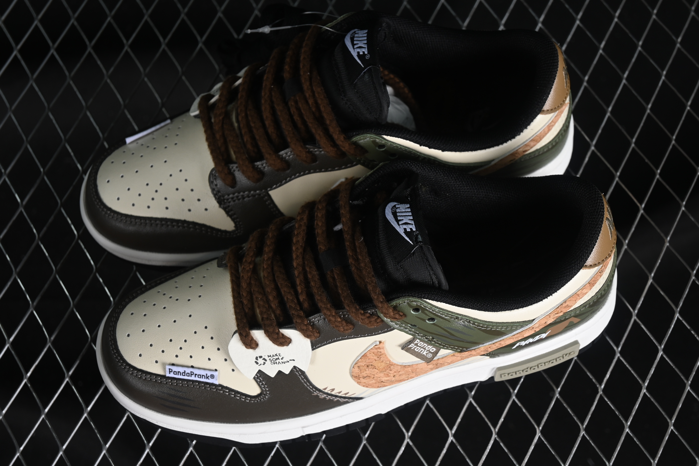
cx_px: 350
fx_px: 1456
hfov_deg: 27.0
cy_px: 233
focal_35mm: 75
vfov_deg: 18.2
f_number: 6.3
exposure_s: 1/60
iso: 160
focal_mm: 50
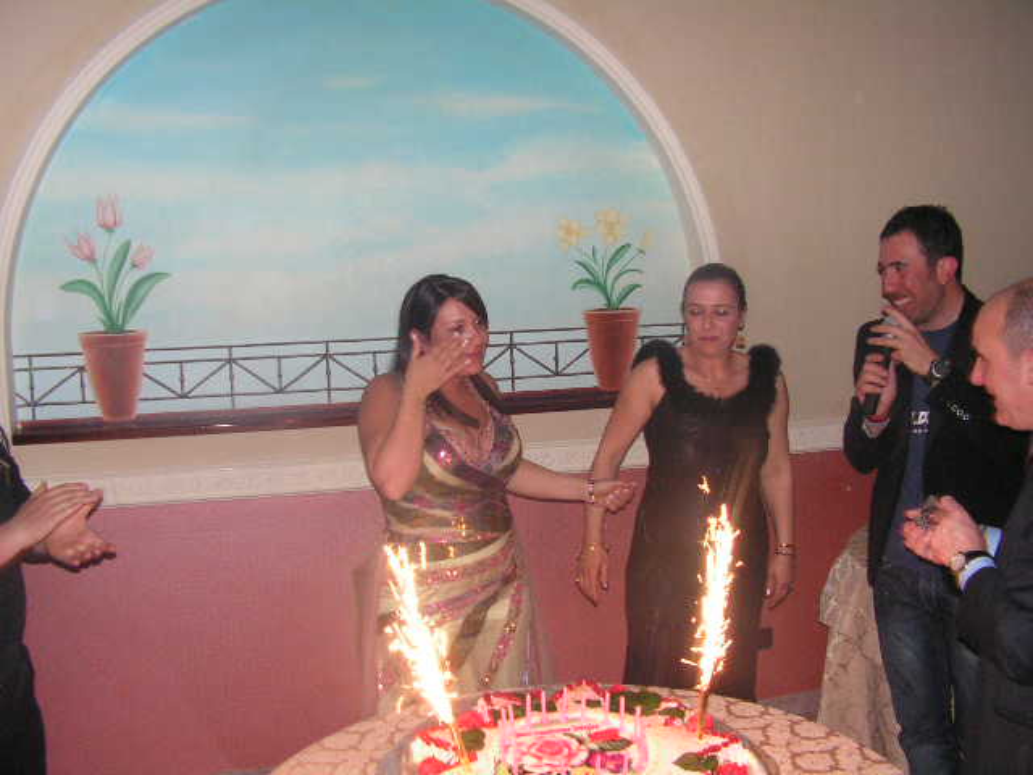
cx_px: 516
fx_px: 1074
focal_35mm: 36
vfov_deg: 39.7
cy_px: 388
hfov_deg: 51.4
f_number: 3.2
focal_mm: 6
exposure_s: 1/40
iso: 200
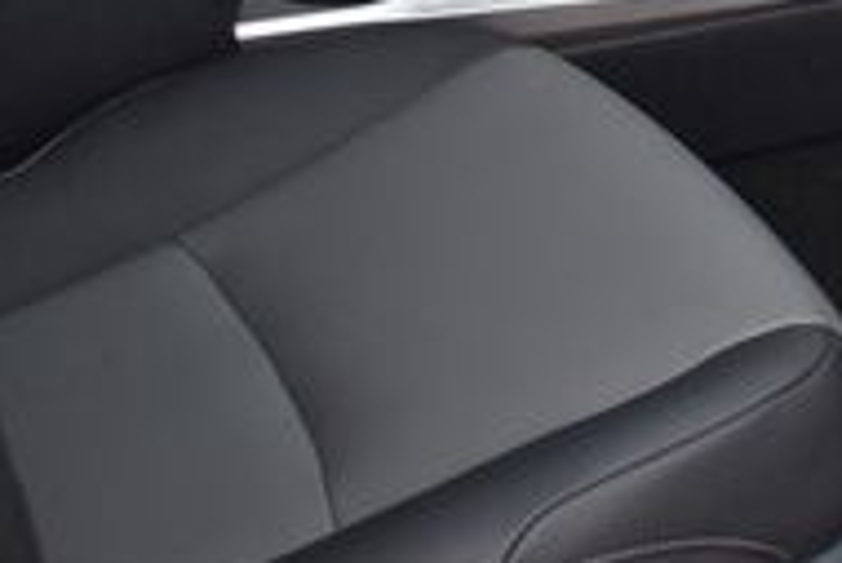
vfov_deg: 14.4
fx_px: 2130
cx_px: 1059
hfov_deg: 20.6
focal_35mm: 91
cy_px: -166
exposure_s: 1/250
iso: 450
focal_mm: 18
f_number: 3.5
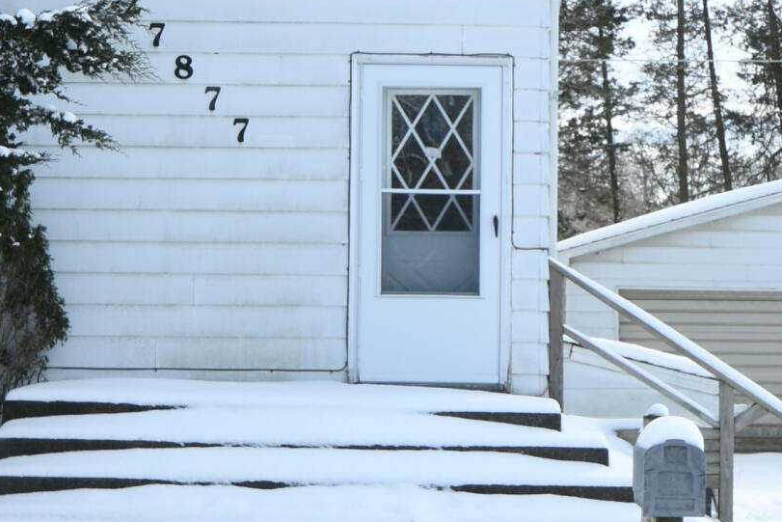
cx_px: 463
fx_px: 2411
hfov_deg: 18.4
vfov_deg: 12.3
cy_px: 124
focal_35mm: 111
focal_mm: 20
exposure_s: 1/80
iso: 100
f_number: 8
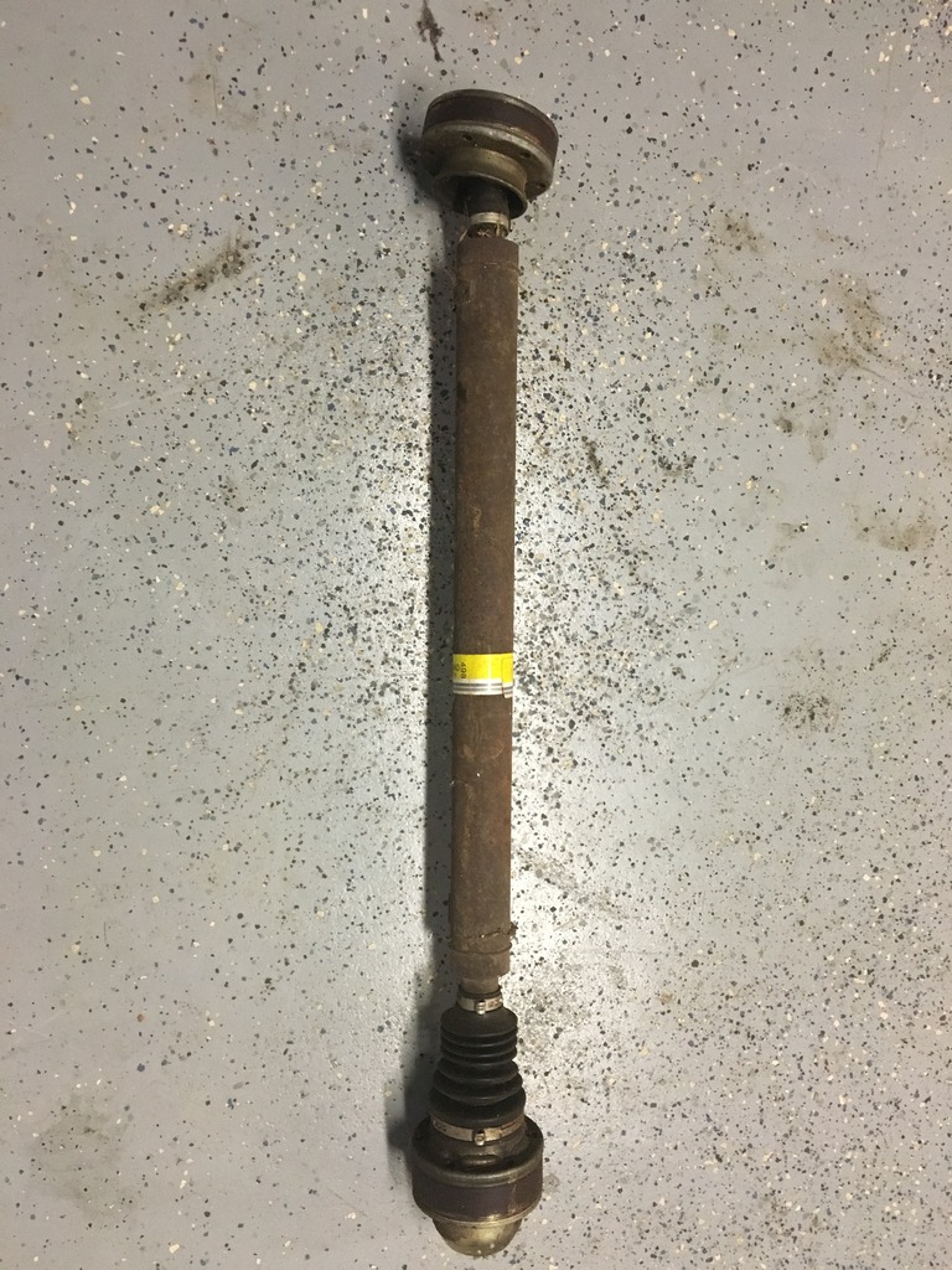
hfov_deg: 48.2
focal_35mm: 29
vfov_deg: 61.7
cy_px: 635
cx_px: 476
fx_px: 1063
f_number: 2.2
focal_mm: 4.15
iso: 200
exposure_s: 1/24
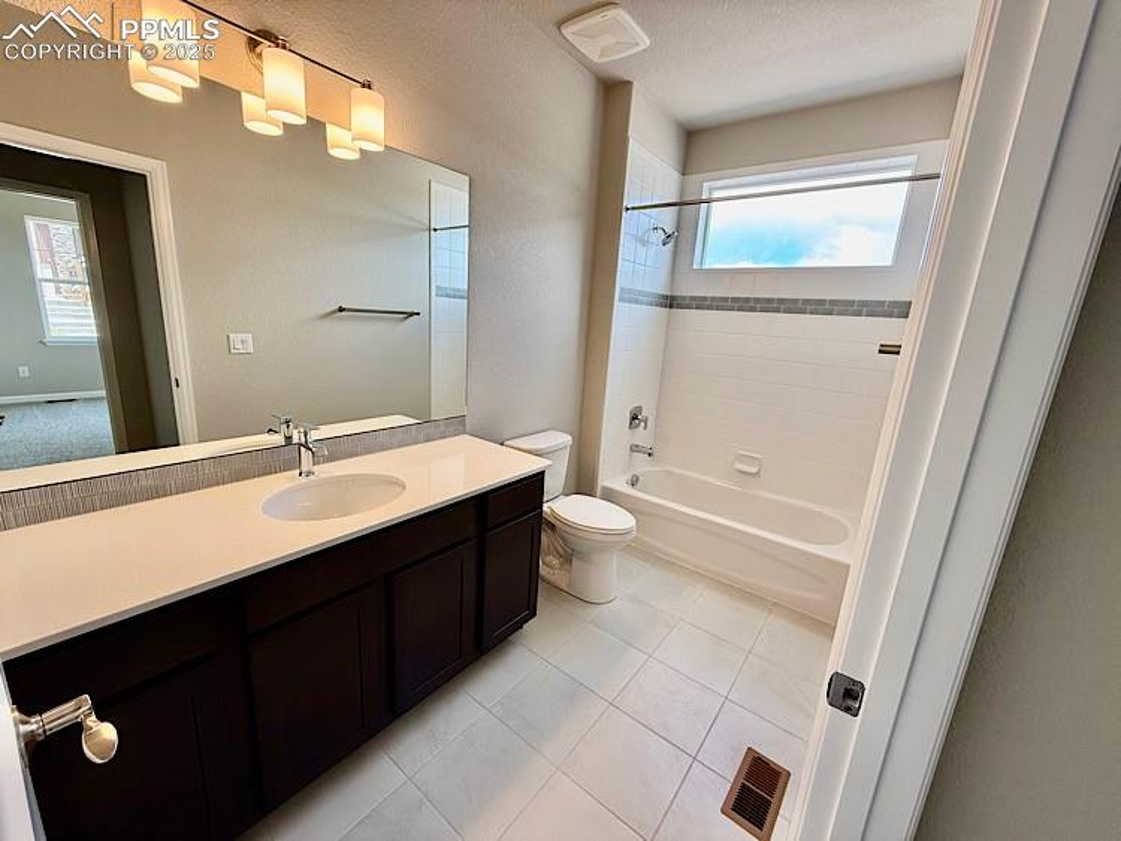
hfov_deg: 102.0
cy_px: 420
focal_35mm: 14
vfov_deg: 85.7
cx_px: 560
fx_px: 454
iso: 80
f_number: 2.2
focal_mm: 2.22
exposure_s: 1/120
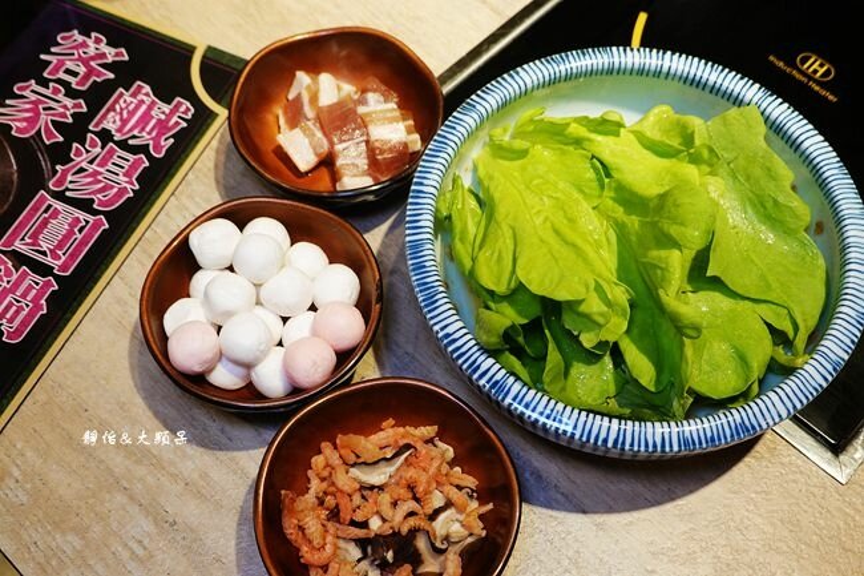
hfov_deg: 48.5
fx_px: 960
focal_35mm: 40
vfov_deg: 33.4
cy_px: 288
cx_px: 432
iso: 320
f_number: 4
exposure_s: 1/40
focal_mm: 14.99
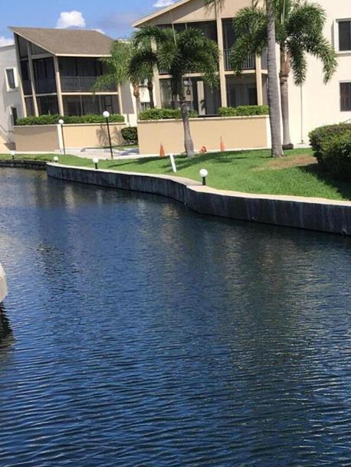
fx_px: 986
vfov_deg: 26.1
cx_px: 282
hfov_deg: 20.0
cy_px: 387
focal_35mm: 73
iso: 25
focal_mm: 4.15
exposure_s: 1/1479
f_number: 2.2
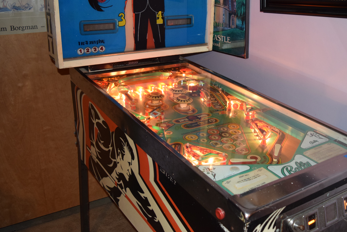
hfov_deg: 52.5
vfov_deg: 36.8
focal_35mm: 36
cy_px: 92
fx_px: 347
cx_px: 219
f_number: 3.5
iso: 1400
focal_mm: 18
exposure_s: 1/30
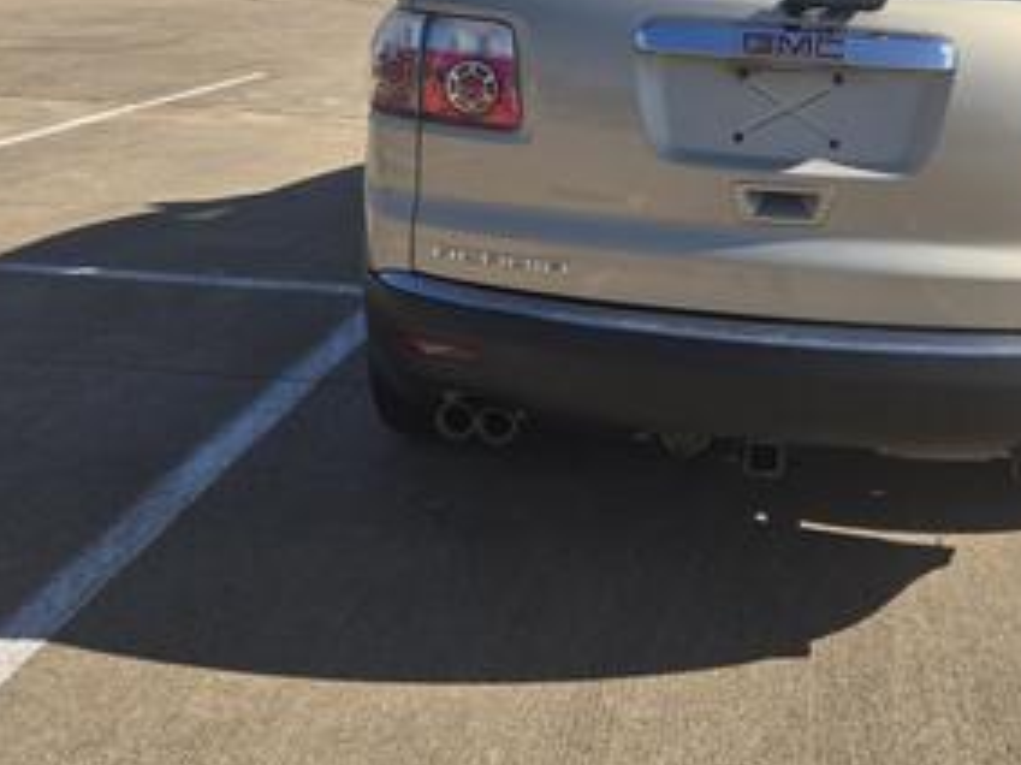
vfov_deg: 33.9
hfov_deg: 44.9
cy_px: 134
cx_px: 700
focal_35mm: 41
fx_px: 1209
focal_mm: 5.4
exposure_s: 1/1654
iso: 25
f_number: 1.8
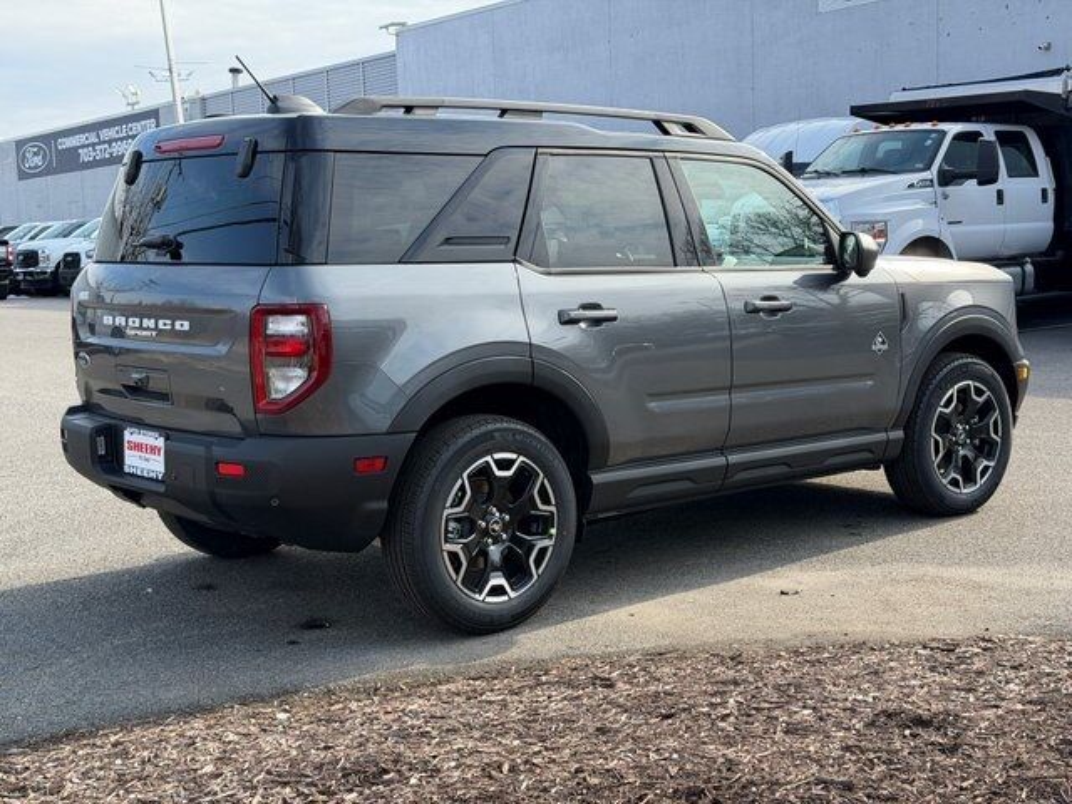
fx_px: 1486
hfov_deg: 39.7
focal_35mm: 48
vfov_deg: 30.3
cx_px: 536
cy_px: 402
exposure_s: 1/1931
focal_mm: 6.76
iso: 100
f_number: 1.78
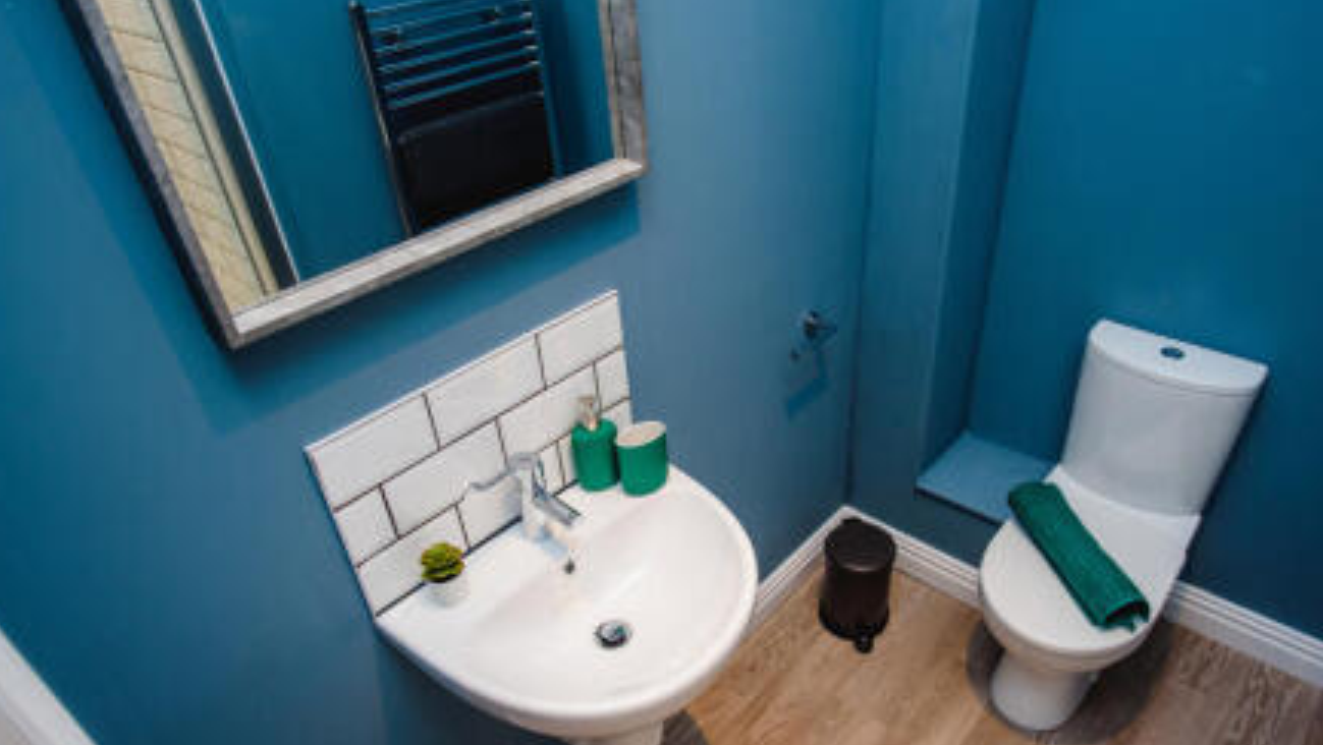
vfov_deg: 49.3
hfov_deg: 78.6
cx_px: 709
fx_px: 807
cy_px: 447
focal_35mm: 23
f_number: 4.5
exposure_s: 1/160
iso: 500
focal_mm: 20
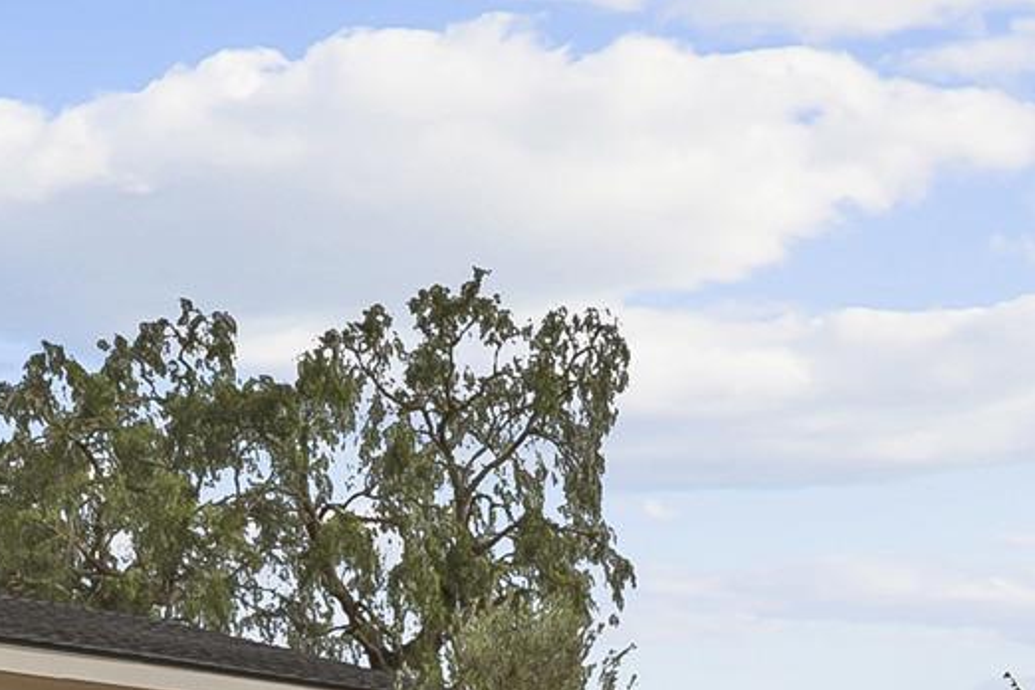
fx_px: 1926
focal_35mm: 67
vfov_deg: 18.2
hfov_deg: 29.0
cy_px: 1016
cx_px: 121
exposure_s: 1/250
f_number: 7.1
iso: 320
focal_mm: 14
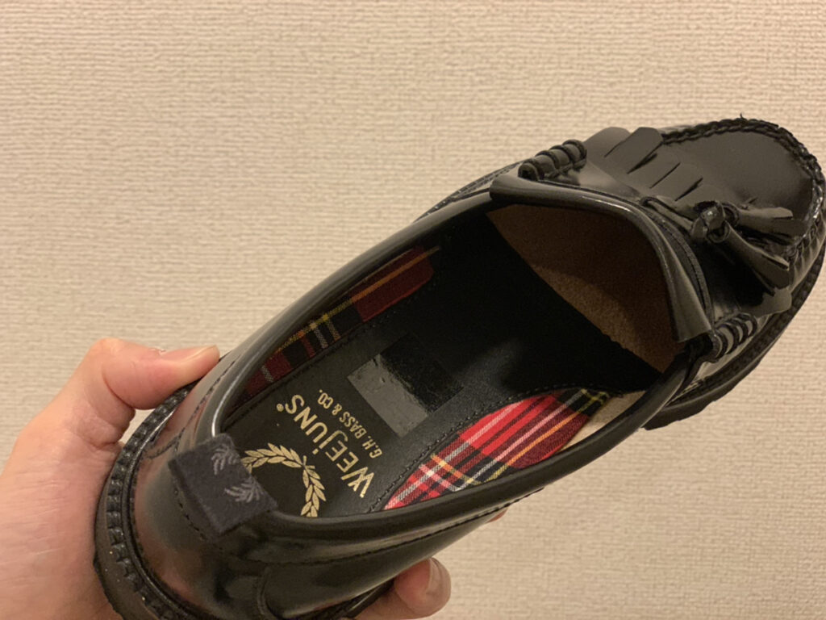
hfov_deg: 36.8
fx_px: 1241
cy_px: 310
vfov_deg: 28.0
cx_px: 413
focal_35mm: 52
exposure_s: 1/60
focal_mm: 6
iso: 250
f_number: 2.4
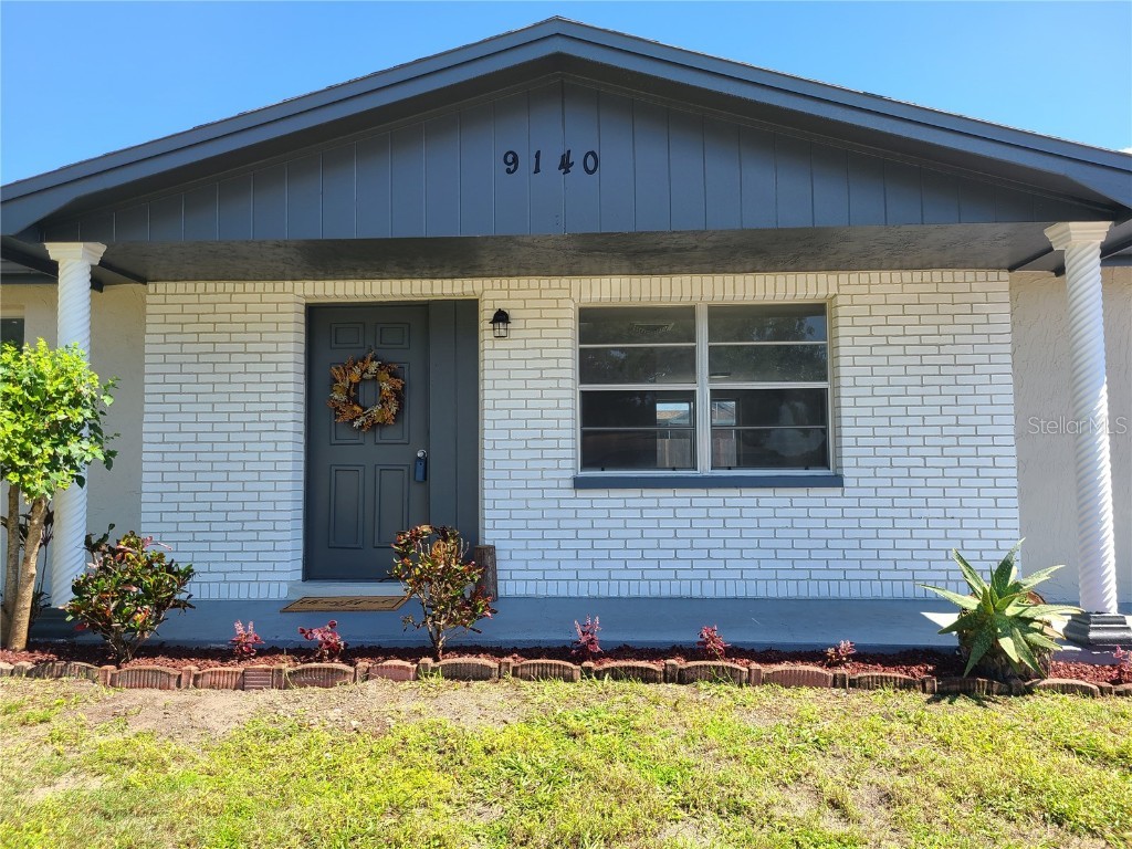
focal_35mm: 26
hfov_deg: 67.3
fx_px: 850
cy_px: 424
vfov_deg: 53.1
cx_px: 566
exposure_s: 1/831
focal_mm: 5.4
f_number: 1.8
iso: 40
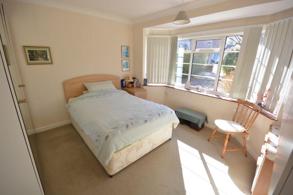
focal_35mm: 15
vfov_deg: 77.3
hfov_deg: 100.4
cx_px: 146
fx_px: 122
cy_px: 98
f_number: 8
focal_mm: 10
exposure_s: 1/100
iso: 400
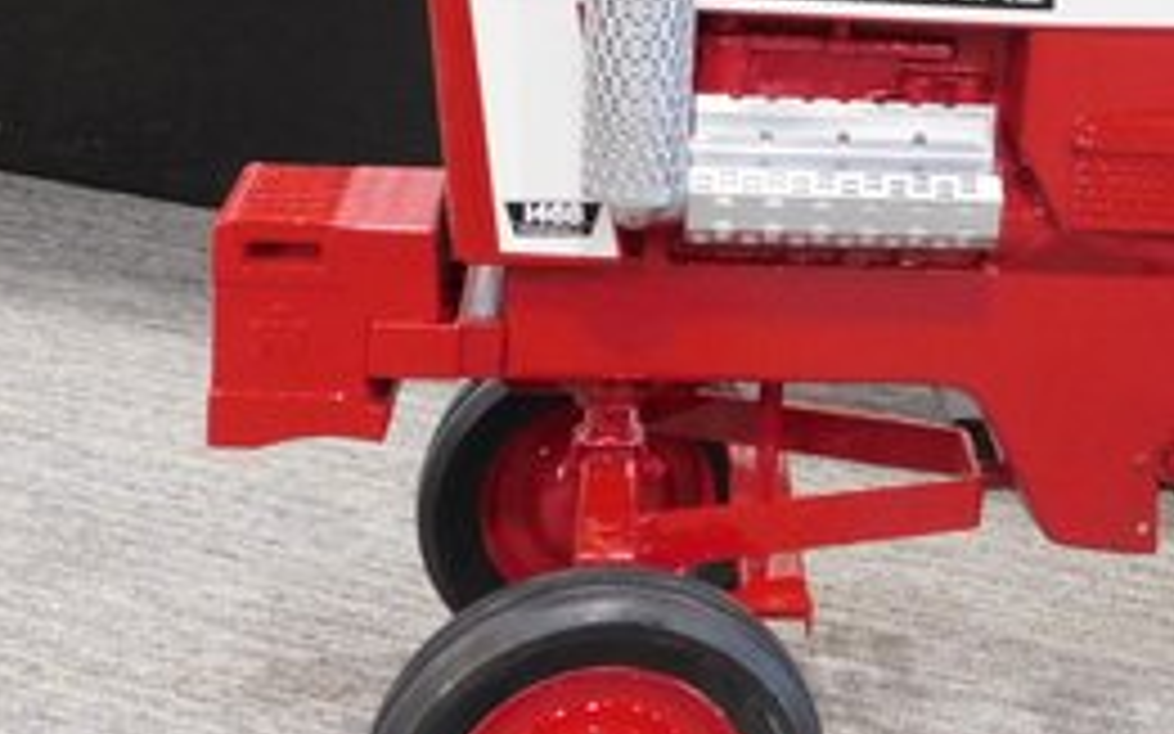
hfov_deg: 24.9
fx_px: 2463
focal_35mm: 77
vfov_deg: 16.7
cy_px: 70
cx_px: 1302
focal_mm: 5.3
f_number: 3.2
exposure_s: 1/25
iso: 400
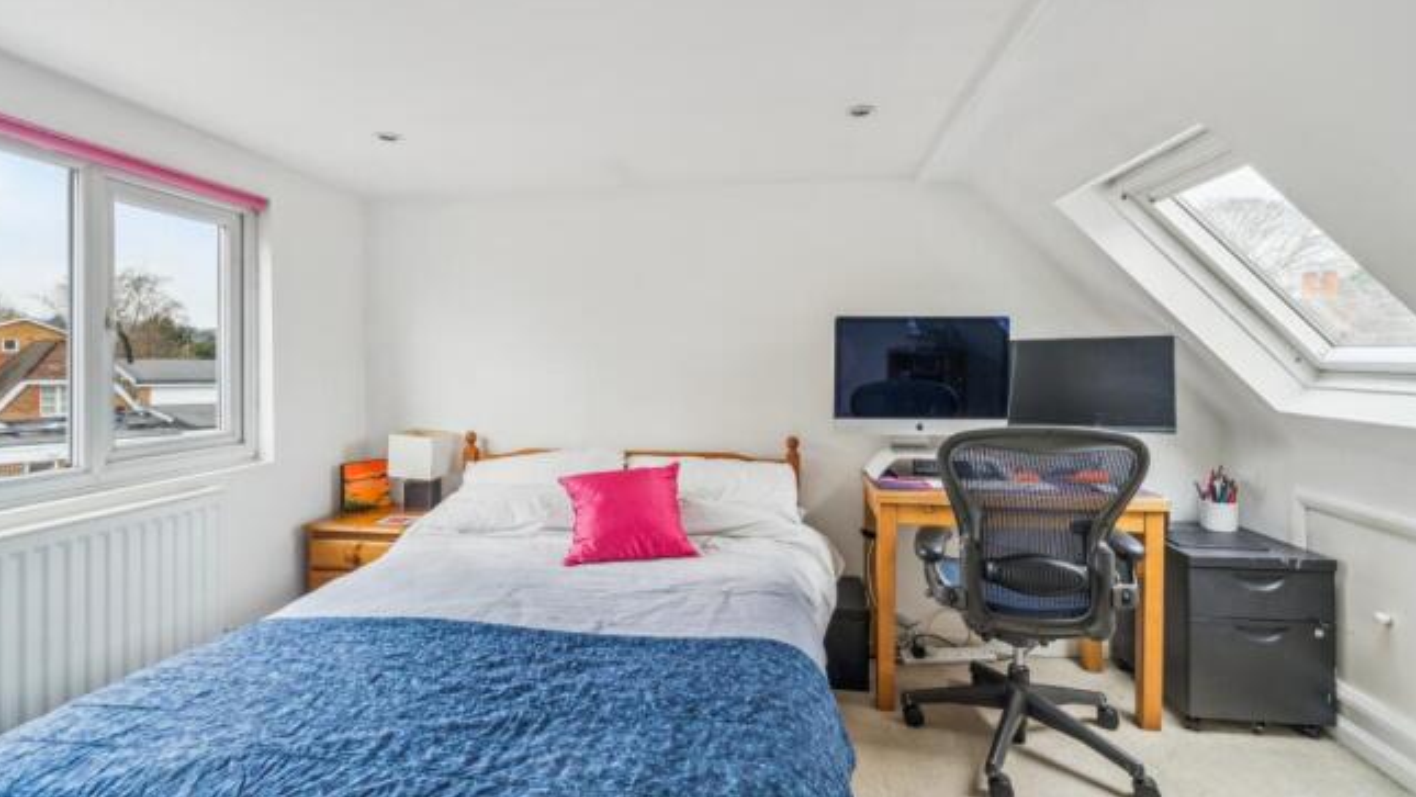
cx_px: 703
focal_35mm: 17
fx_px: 638
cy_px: 366
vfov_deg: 63.8
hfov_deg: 95.9
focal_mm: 16
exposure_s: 1/15
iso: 640
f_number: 11
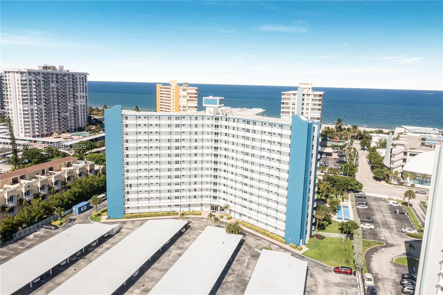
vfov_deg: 46.4
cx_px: 222
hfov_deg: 65.5
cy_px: 148
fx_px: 344
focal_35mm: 28
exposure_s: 1/200
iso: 100
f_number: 11
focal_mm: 10.26
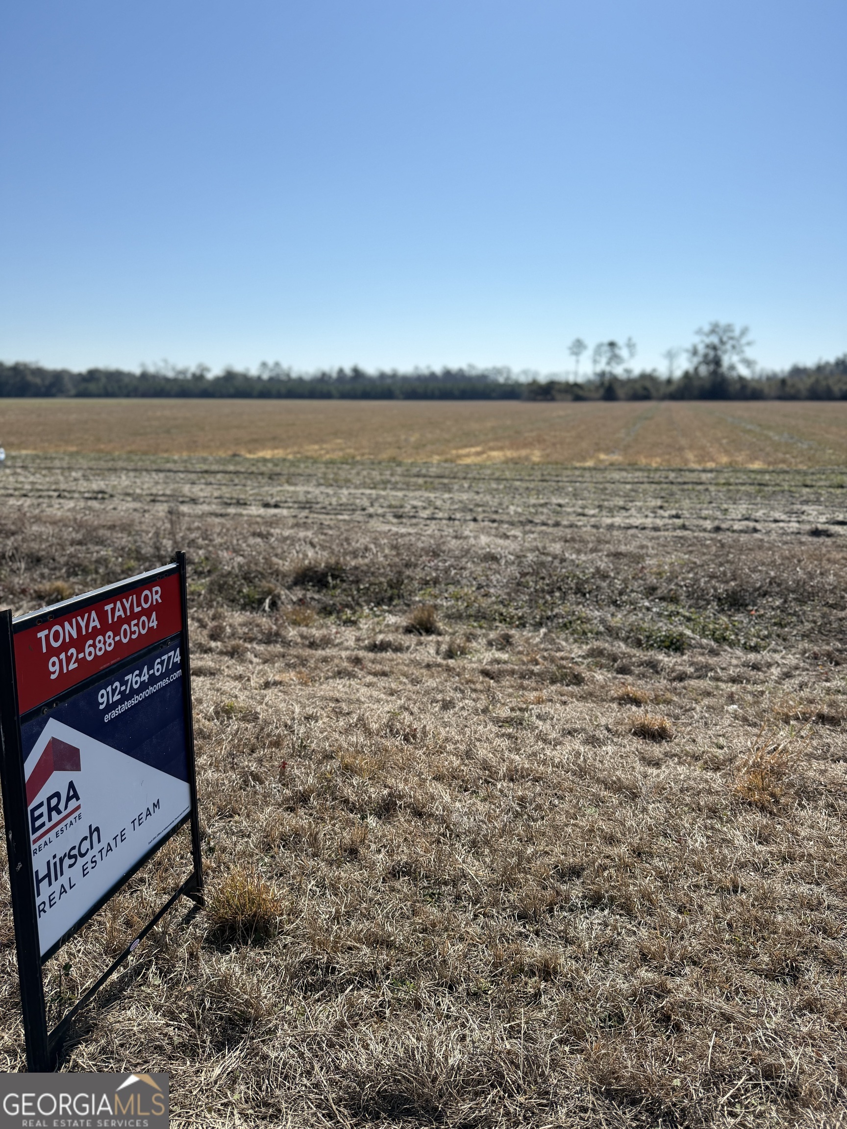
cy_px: 564
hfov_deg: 56.8
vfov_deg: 71.6
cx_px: 424
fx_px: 783
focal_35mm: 24
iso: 125
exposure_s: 1/4405
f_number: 1.78
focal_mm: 6.76
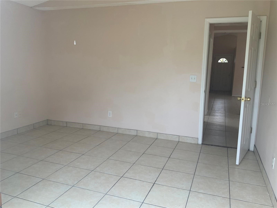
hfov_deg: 61.7
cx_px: 138
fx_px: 232
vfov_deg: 48.2
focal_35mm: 29
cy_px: 104
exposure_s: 1/122
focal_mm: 3
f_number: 1.8
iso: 32
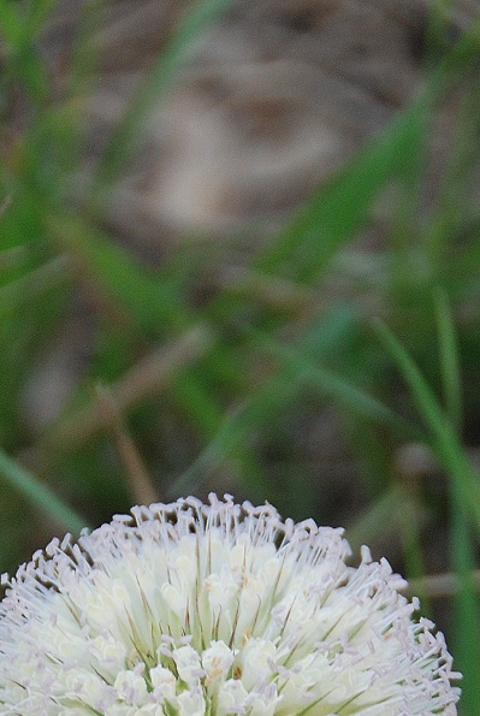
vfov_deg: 6.4
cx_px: 268
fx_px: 6374
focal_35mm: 320
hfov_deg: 4.3
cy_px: 861
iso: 360
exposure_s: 1/125
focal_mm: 82
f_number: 5.3
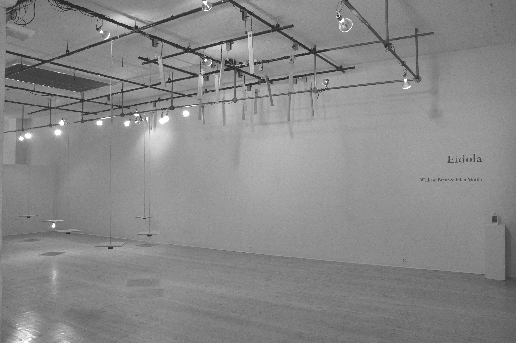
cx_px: 258
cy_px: 172
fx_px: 387
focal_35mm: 27
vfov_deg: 47.8
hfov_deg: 67.4
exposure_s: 1/40
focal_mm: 18
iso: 1600
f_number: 6.3
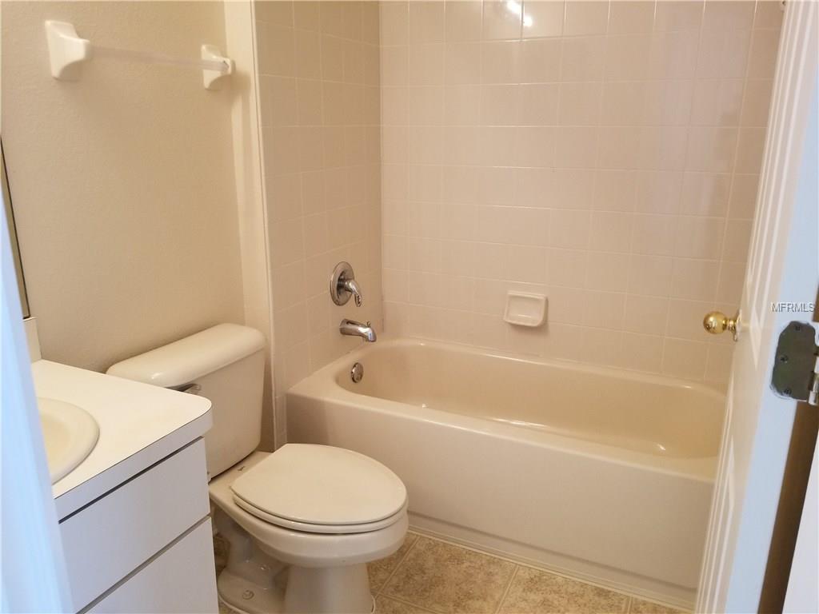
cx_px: 410
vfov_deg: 53.1
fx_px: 615
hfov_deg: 67.3
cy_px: 307
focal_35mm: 26
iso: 200
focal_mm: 4.3
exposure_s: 1/30
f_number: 1.7
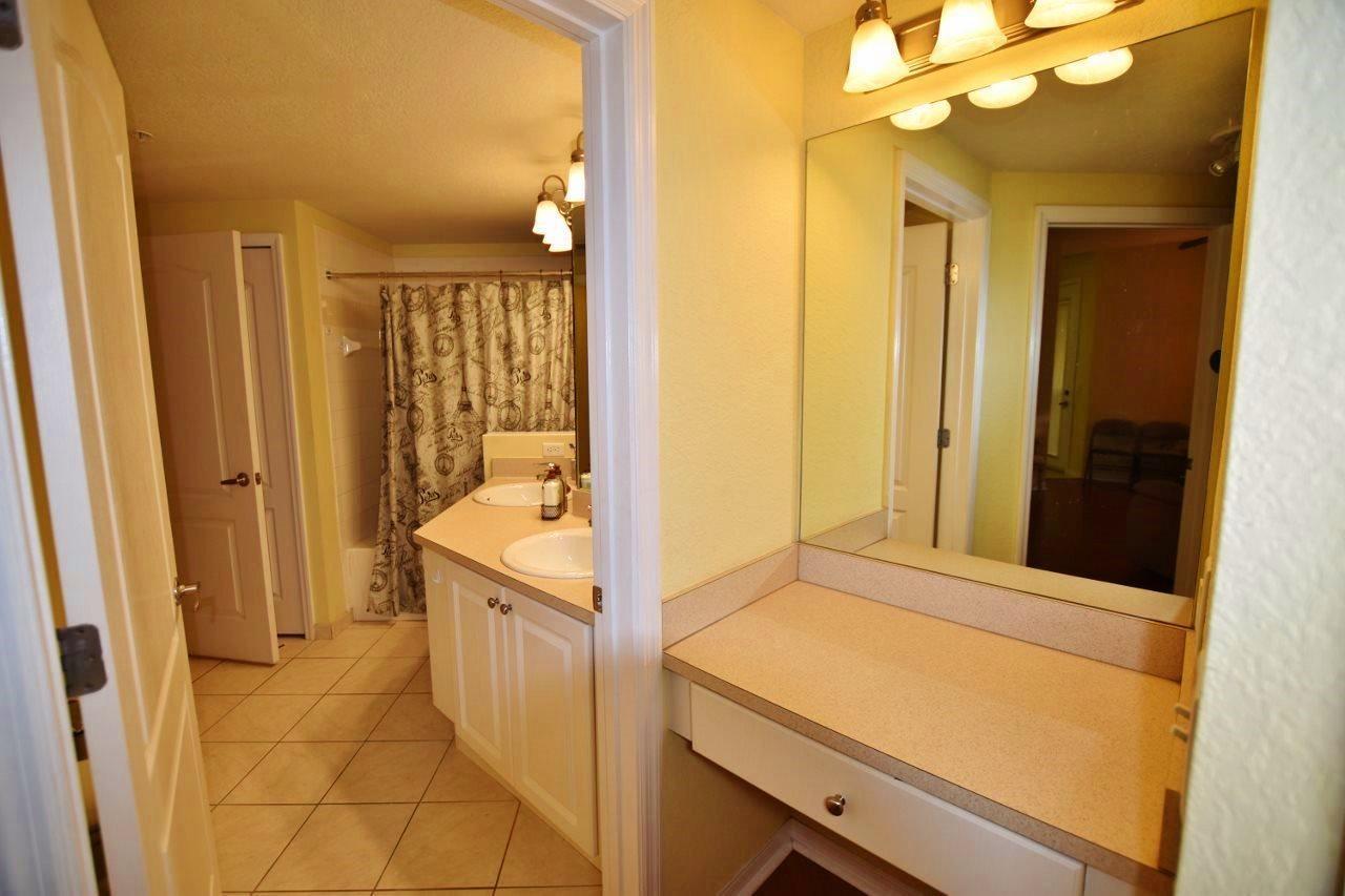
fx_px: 560
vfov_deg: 77.3
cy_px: 448
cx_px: 672
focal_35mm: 15
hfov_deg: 100.4
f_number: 3.5
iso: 200
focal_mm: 10
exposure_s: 1/160
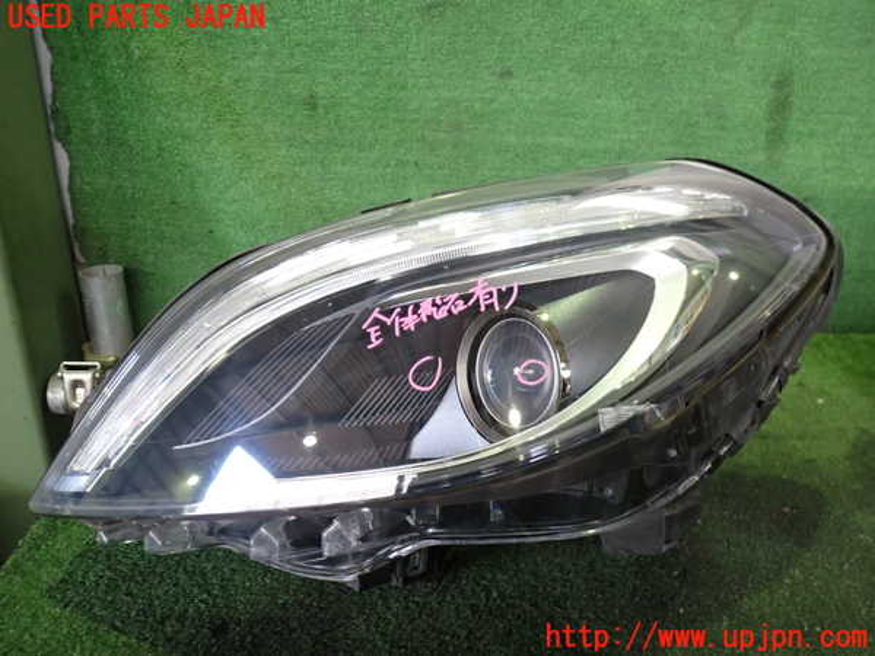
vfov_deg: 46.8
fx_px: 758
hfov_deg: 60.0
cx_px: 438
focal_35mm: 30
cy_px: 328
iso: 320
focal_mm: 5.4
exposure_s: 1/30
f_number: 2.3
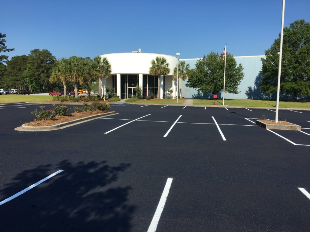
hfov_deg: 61.7
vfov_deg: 48.2
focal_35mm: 29
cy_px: 116
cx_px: 155
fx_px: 260
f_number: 2.2
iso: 25
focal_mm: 4.15
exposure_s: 1/1603
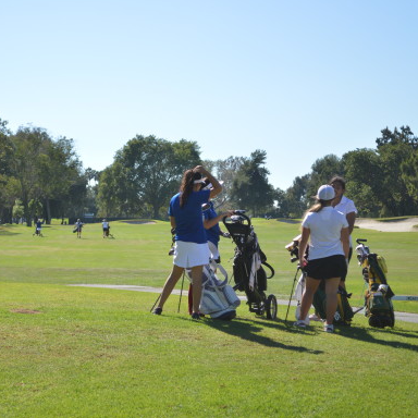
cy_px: 210
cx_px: 115
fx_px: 1457
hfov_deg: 16.3
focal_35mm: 107
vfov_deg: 16.3
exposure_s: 1/640
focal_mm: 55
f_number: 5.6
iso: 200
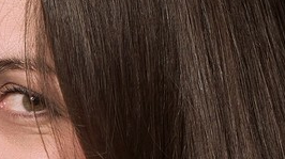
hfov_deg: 8.0
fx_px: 2001
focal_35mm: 265
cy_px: 587
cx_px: -133
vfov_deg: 4.3
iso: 400
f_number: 3.2
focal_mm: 35
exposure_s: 1/30
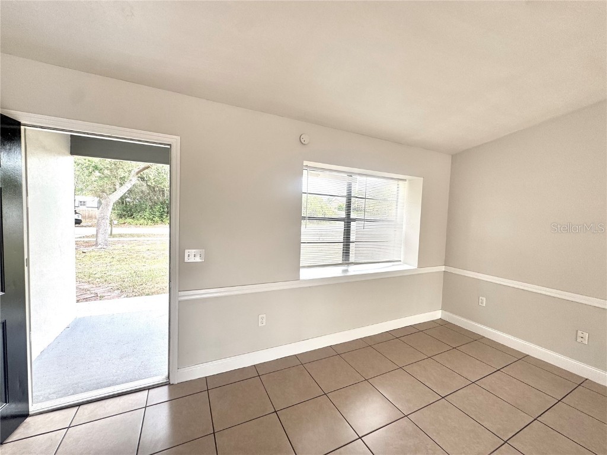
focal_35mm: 14
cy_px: 228
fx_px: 245
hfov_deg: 102.1
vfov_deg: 85.7
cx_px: 304
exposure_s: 1/131
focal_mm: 2.22
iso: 40
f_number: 2.2
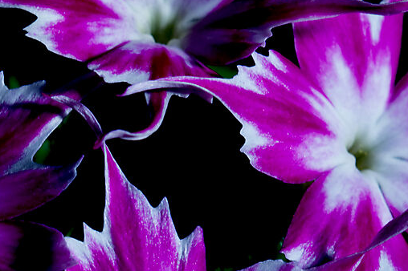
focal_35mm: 496
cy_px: 375
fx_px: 5617
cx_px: 75
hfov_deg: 4.2
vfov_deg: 2.8
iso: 100
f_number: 16
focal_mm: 105
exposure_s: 1/15
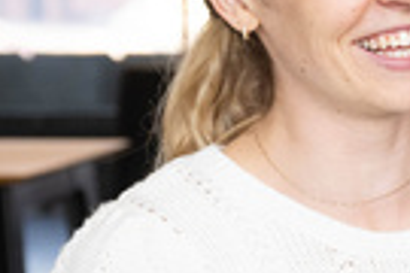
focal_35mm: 250
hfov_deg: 7.8
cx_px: 872
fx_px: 2847
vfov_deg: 5.5
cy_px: 228
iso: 1600
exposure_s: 1/800
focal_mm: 44
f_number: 3.5
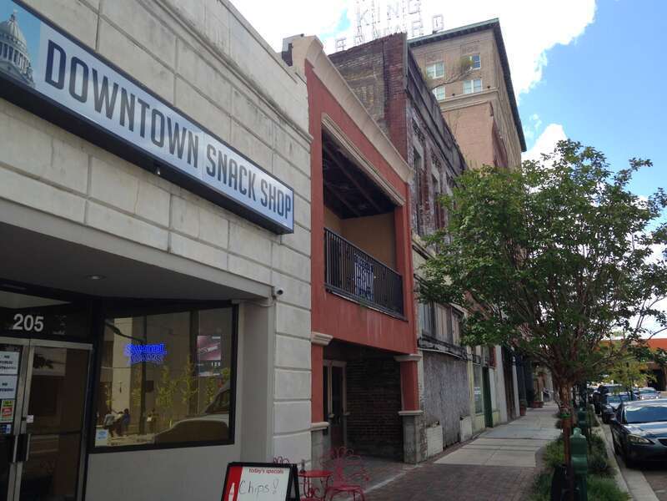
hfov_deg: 55.4
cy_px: 250
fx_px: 636
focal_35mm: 33
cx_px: 334
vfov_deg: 42.9
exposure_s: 1/531
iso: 50
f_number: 2.4
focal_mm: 4.12
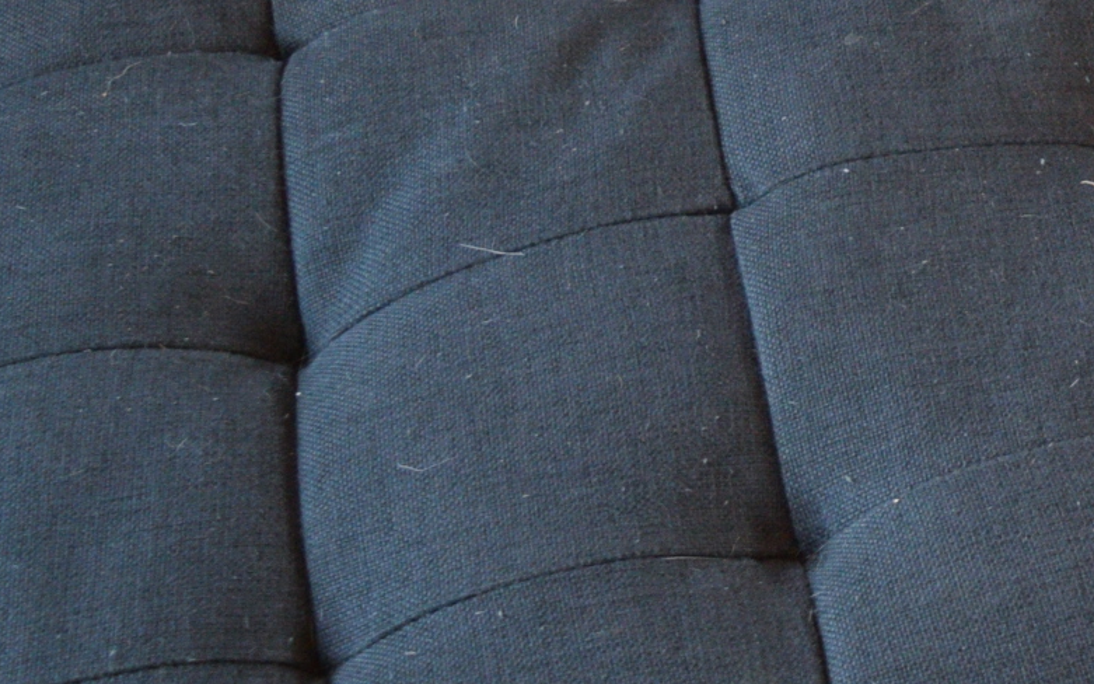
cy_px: -269
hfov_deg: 14.8
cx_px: 1722
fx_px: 3846
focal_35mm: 129
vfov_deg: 9.9
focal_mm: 22
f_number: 3.8
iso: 900
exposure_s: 1/60
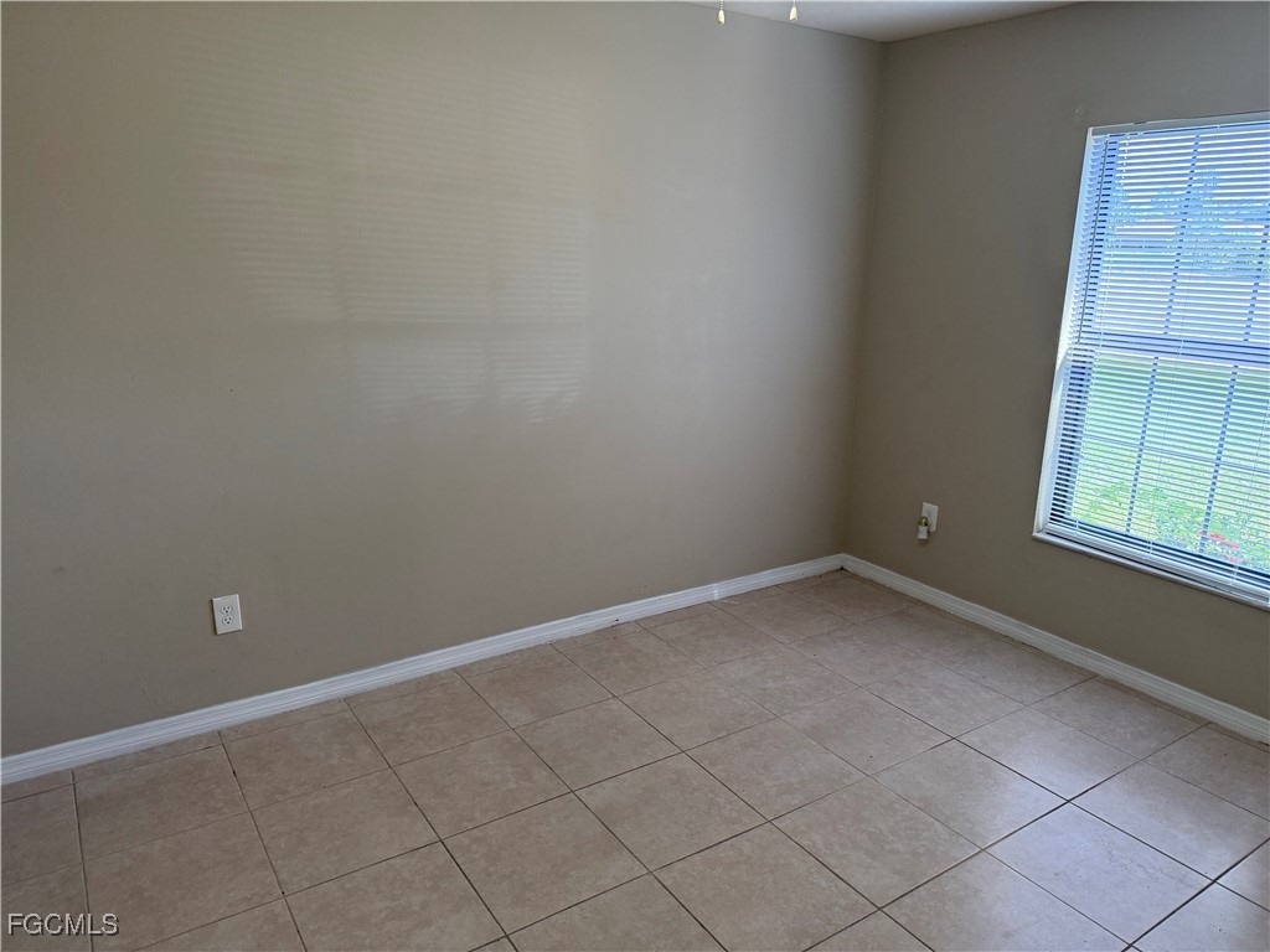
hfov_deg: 71.6
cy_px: 476
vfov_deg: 56.8
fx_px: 881
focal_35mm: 24
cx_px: 635
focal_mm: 6.76
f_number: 1.78
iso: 200
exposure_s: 1/124
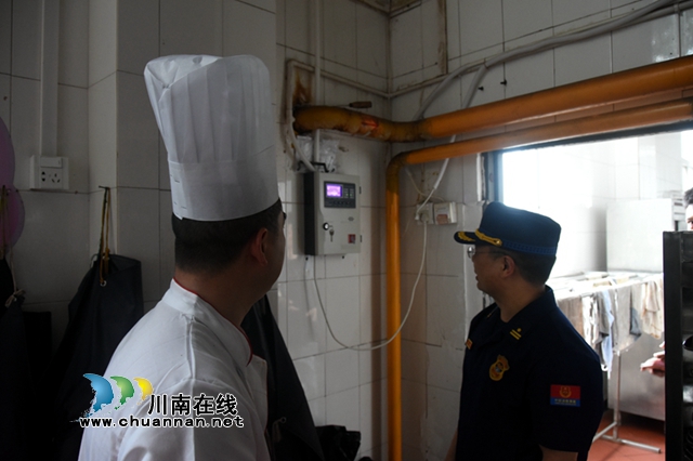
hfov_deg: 67.4
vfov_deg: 47.9
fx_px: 519
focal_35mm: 27
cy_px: 230
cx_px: 346
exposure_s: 1/60
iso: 1100
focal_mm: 18
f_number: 4
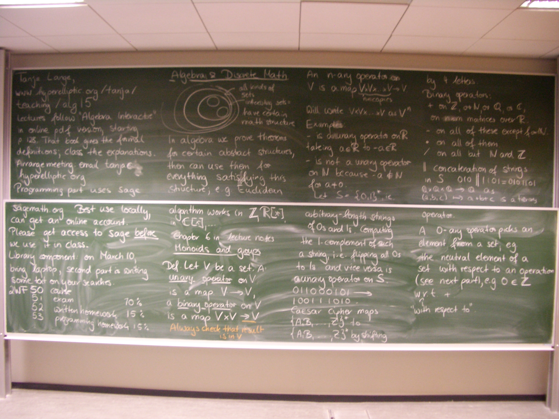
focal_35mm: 35
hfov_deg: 52.6
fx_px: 565
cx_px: 280
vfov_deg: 40.7
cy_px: 210
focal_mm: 5.8
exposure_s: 1/4
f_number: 2.6
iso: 200
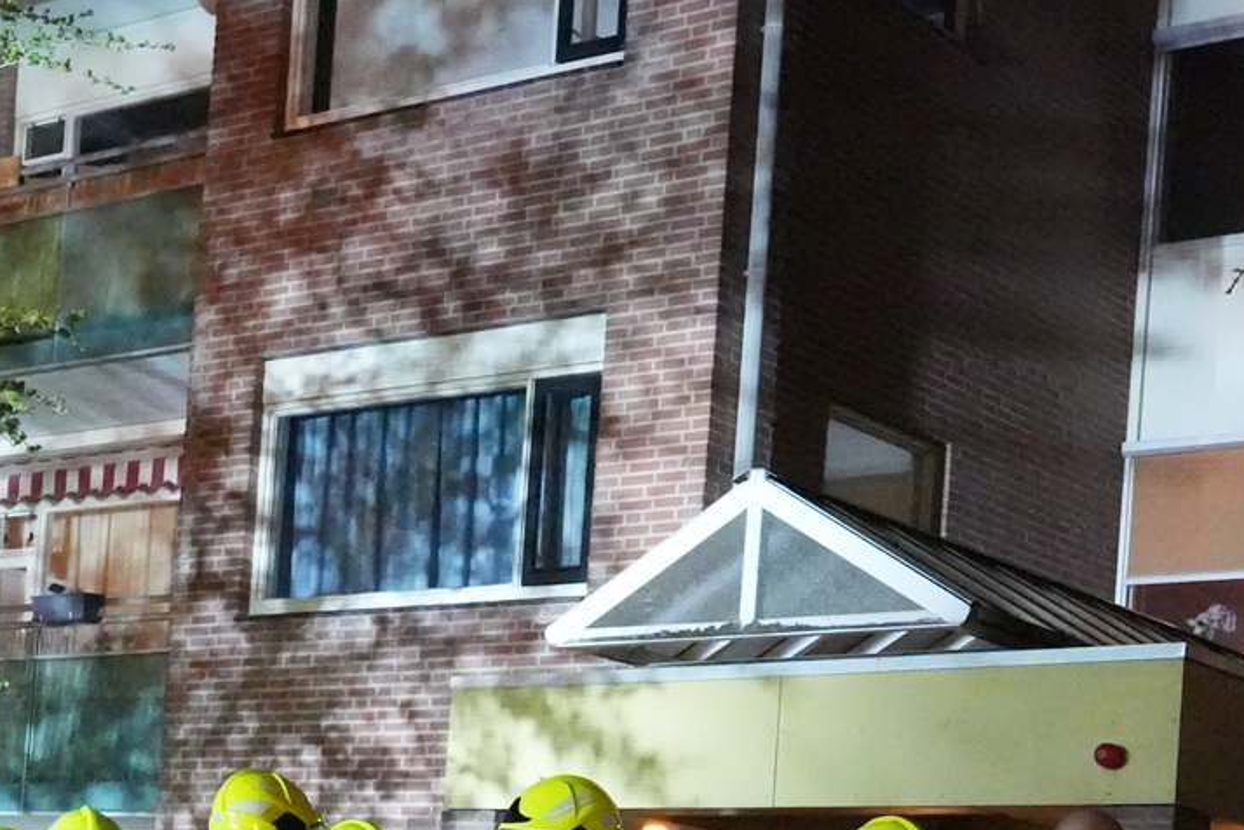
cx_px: 429
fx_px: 2695
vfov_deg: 16.7
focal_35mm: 78
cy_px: 1003
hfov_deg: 25.9
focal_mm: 29
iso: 40000
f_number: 5
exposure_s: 1/80
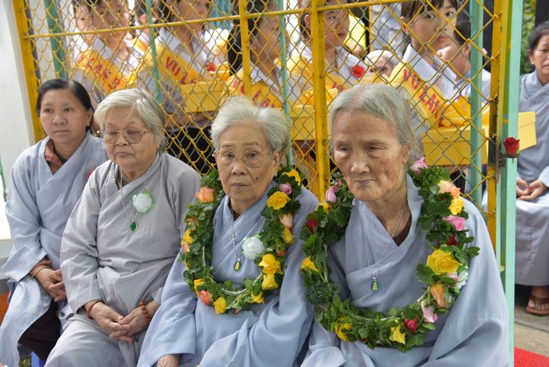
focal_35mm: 40
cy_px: 184
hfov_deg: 48.4
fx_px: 610
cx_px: 274
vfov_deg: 33.4
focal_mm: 40
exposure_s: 1/60
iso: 400
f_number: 4
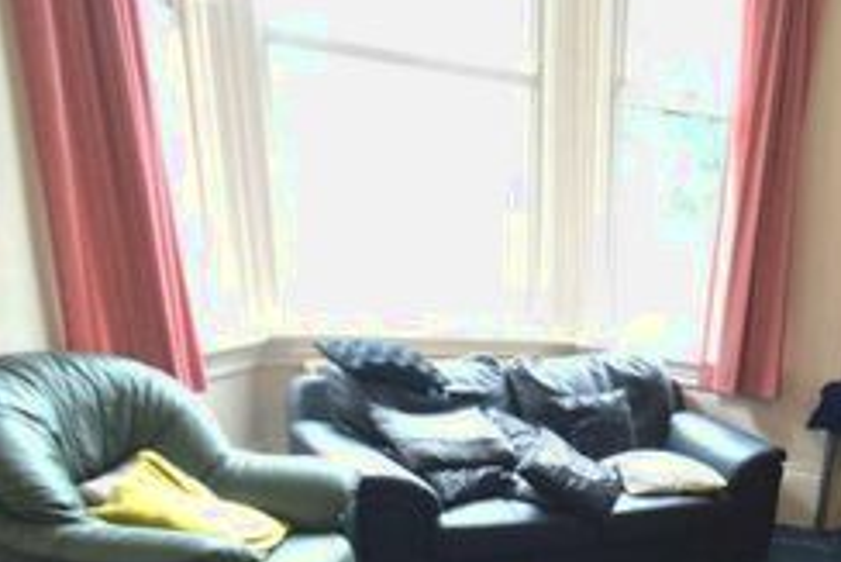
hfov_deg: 40.5
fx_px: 1005
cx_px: 817
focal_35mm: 43
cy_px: 717
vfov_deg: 26.7
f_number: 4
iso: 800
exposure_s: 1/45
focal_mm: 10
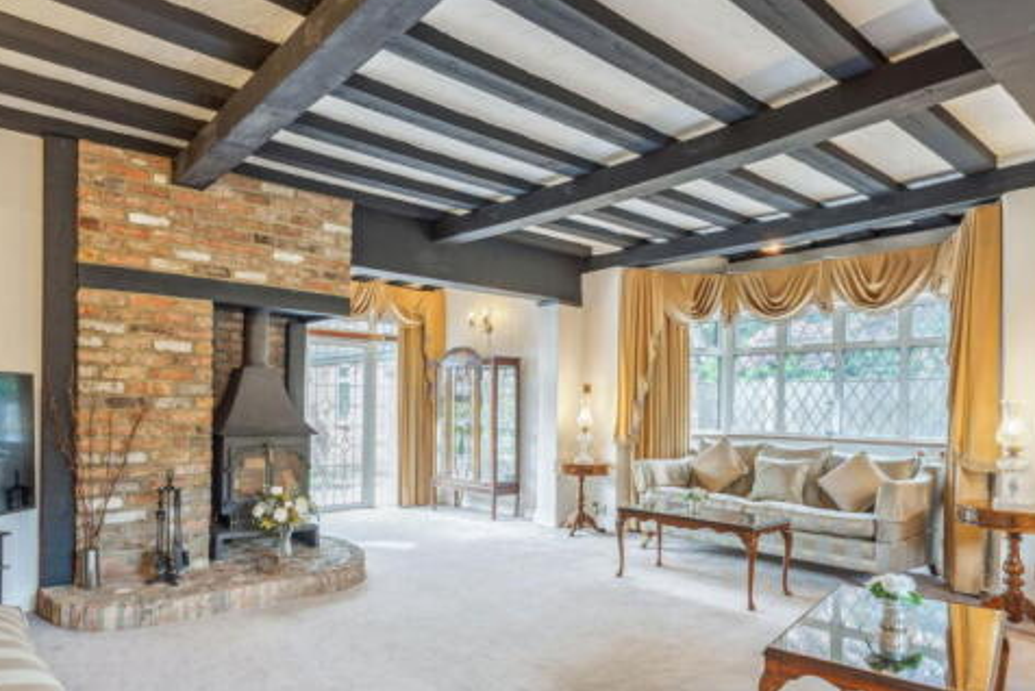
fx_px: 633
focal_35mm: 22
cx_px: 453
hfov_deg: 78.2
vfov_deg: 57.0
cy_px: 405
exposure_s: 1/1.25
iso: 100
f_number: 8
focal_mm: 16
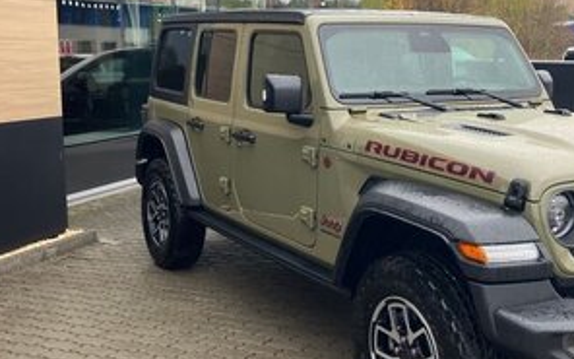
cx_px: 359
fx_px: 767
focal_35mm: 49
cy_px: 146
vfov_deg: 26.3
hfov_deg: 40.8
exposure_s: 1/121
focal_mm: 3.99
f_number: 1.8
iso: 32
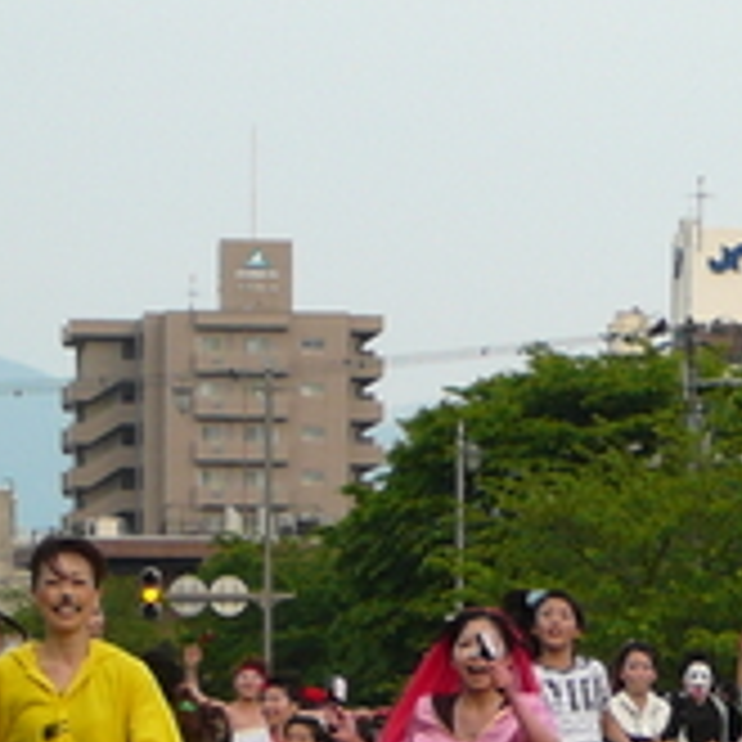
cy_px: 657
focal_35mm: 359
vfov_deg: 4.9
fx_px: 8706
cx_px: 1025
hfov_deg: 4.9
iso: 100
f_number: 3.9
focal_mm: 15.6
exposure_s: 1/250
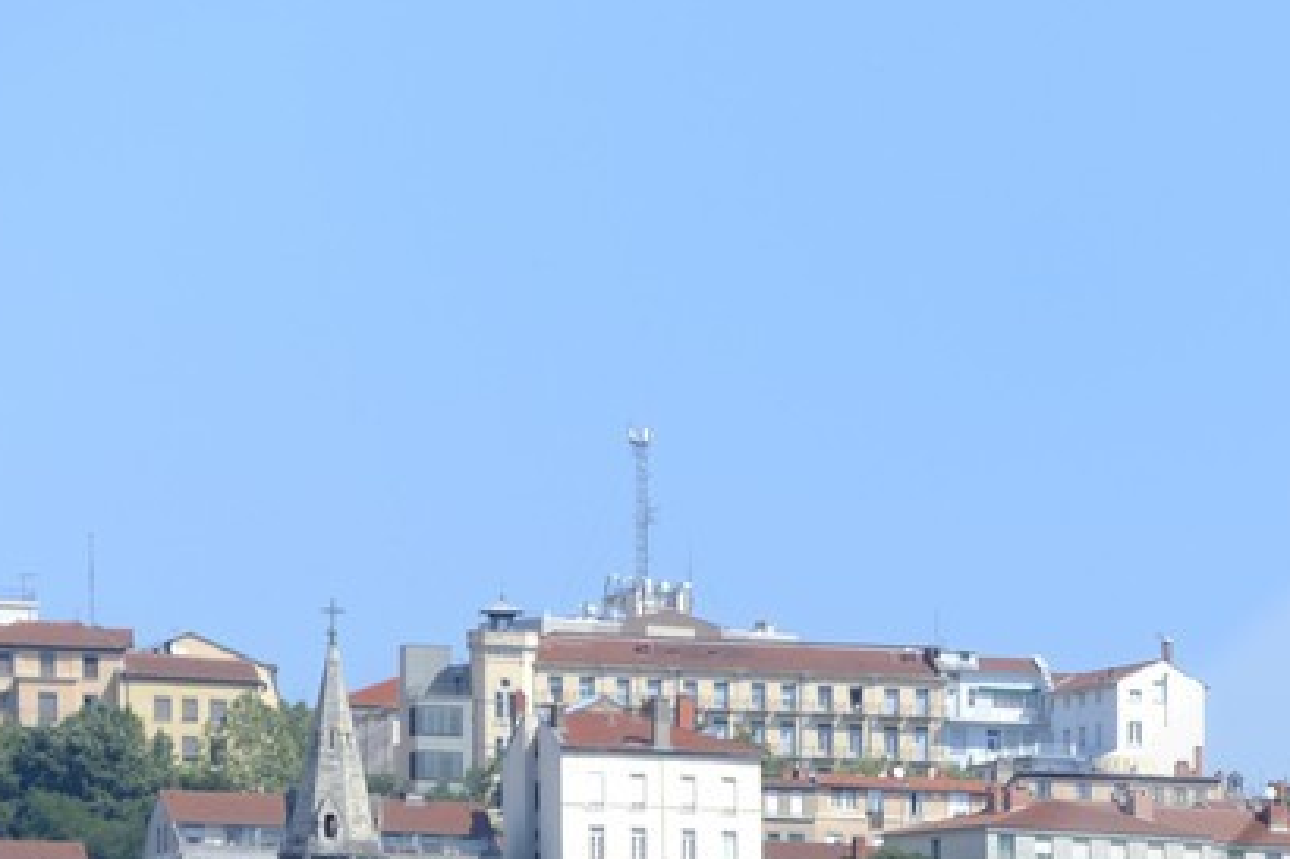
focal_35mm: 527
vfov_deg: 2.6
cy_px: 1646
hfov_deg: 3.9
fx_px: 18876
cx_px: 2067
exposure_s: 1/320
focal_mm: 135
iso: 100
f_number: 7.1
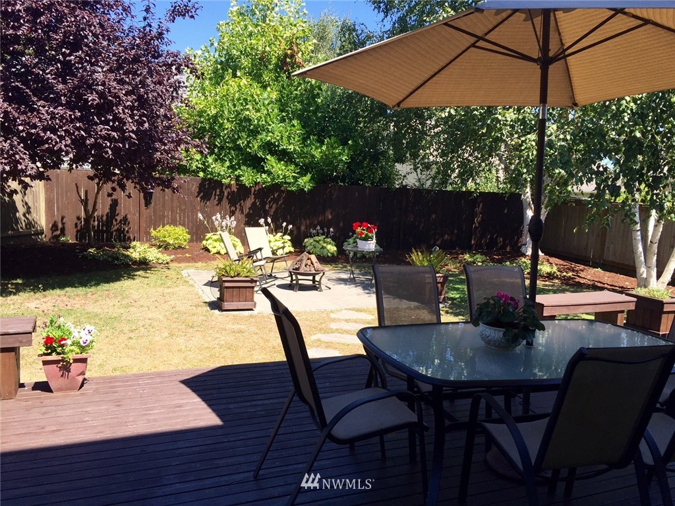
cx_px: 338
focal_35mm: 29
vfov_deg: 48.2
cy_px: 253
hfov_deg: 61.7
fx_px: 565
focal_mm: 4.15
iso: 32
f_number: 2.2
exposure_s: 1/719
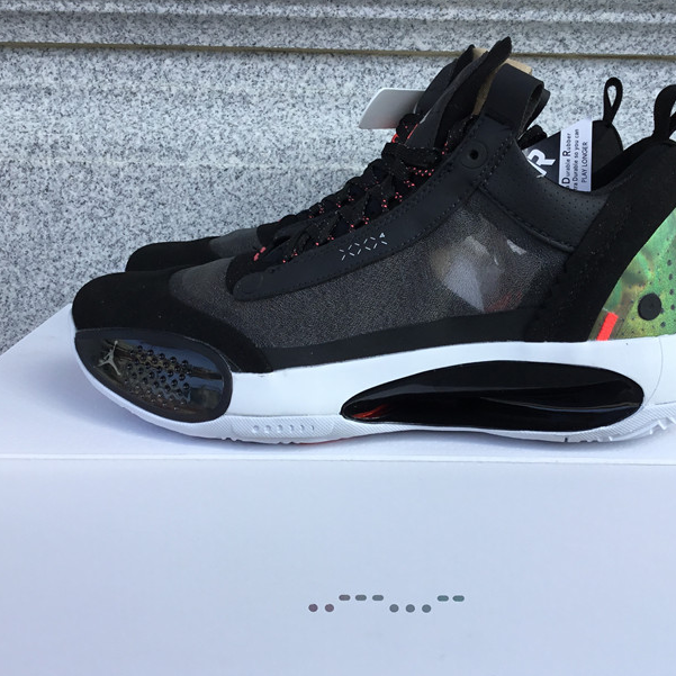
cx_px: 384
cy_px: 356
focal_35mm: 41
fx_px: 906
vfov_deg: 40.9
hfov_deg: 40.8
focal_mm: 3.3
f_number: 2.4
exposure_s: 1/350
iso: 25
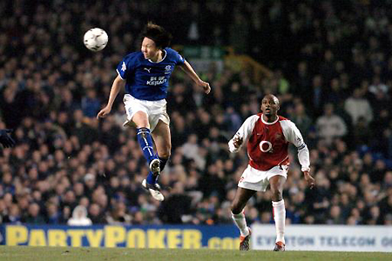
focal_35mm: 450
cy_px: 130
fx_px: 4900
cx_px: 196
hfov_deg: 4.6
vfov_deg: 3.1
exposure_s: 1/500
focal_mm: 300
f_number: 2.8
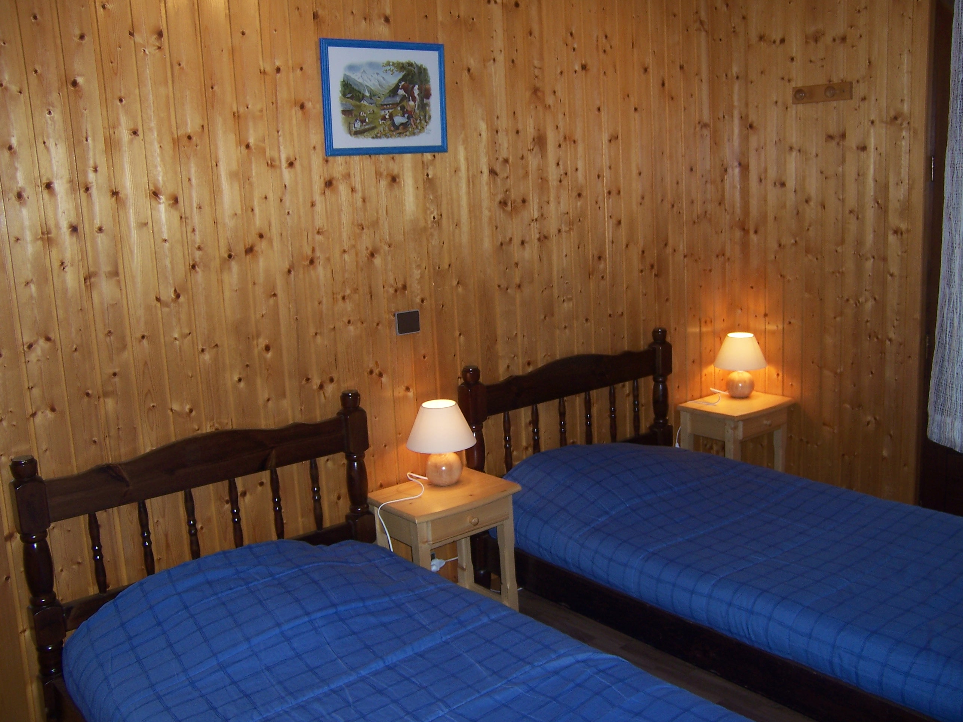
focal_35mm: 33
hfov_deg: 55.4
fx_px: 918
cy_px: 361
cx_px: 482
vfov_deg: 42.9
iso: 80
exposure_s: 1/60
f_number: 2.8
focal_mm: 5.5
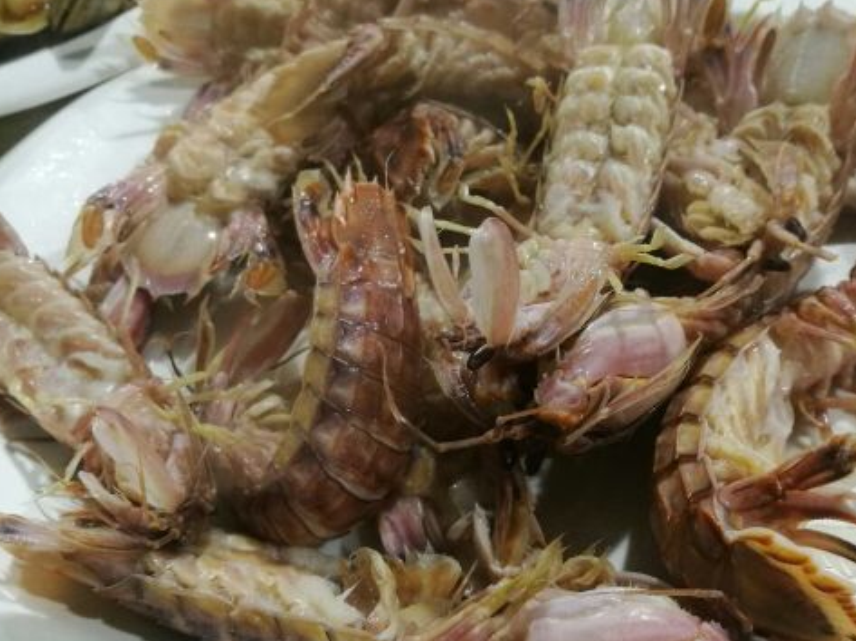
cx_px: 518
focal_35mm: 40
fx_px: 988
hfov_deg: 46.5
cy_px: 340
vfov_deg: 35.9
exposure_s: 1/33.3
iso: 320
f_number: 2.2
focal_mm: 4.5
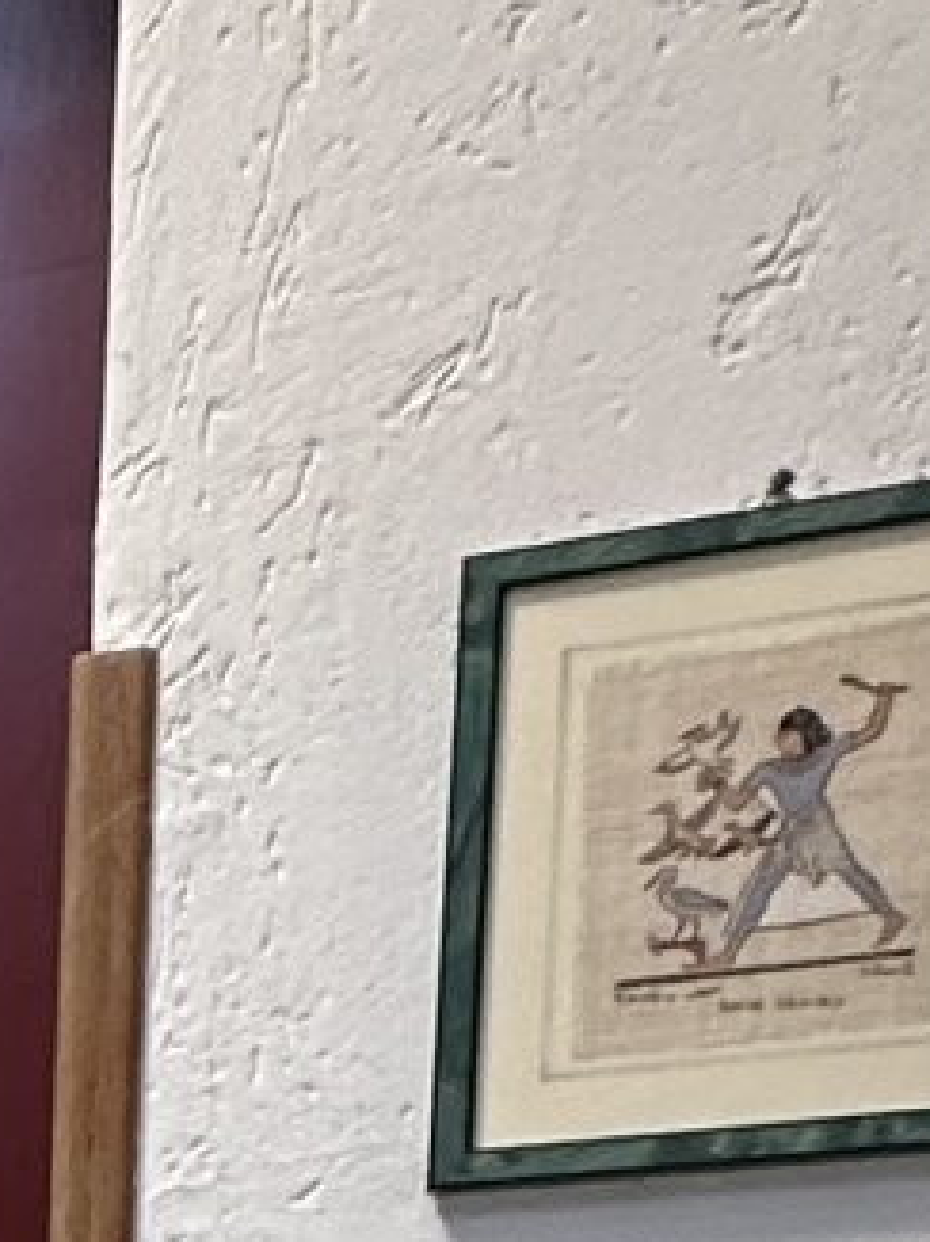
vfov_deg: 15.6
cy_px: 2175
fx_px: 3946
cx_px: -2009
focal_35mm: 110
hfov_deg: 9.7
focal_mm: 2.22
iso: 250
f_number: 2.2
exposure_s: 1/50
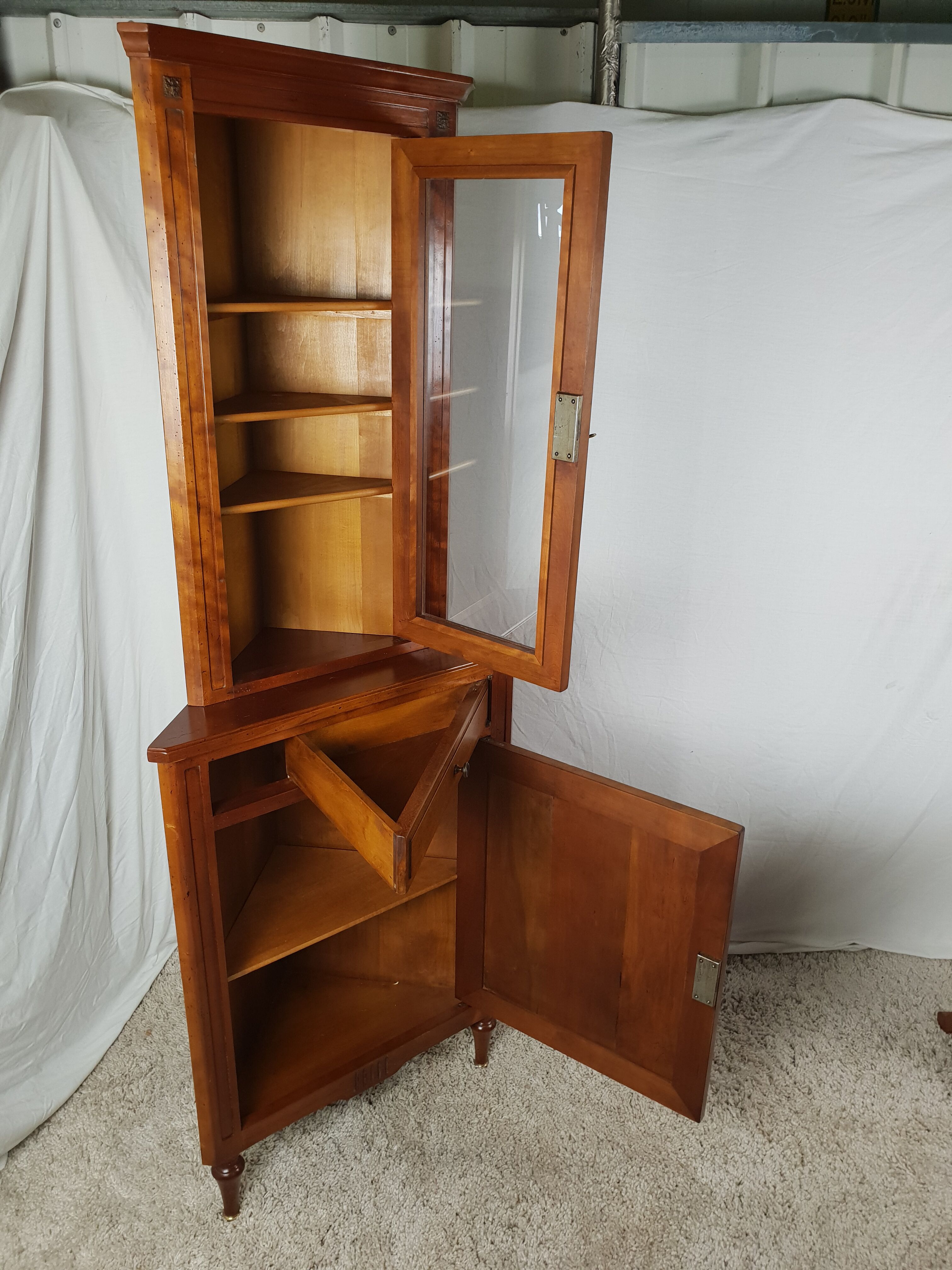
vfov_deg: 67.3
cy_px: 635
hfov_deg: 53.1
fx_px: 953
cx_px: 476
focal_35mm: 26
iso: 160
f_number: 2.4
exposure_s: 1/50
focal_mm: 4.3
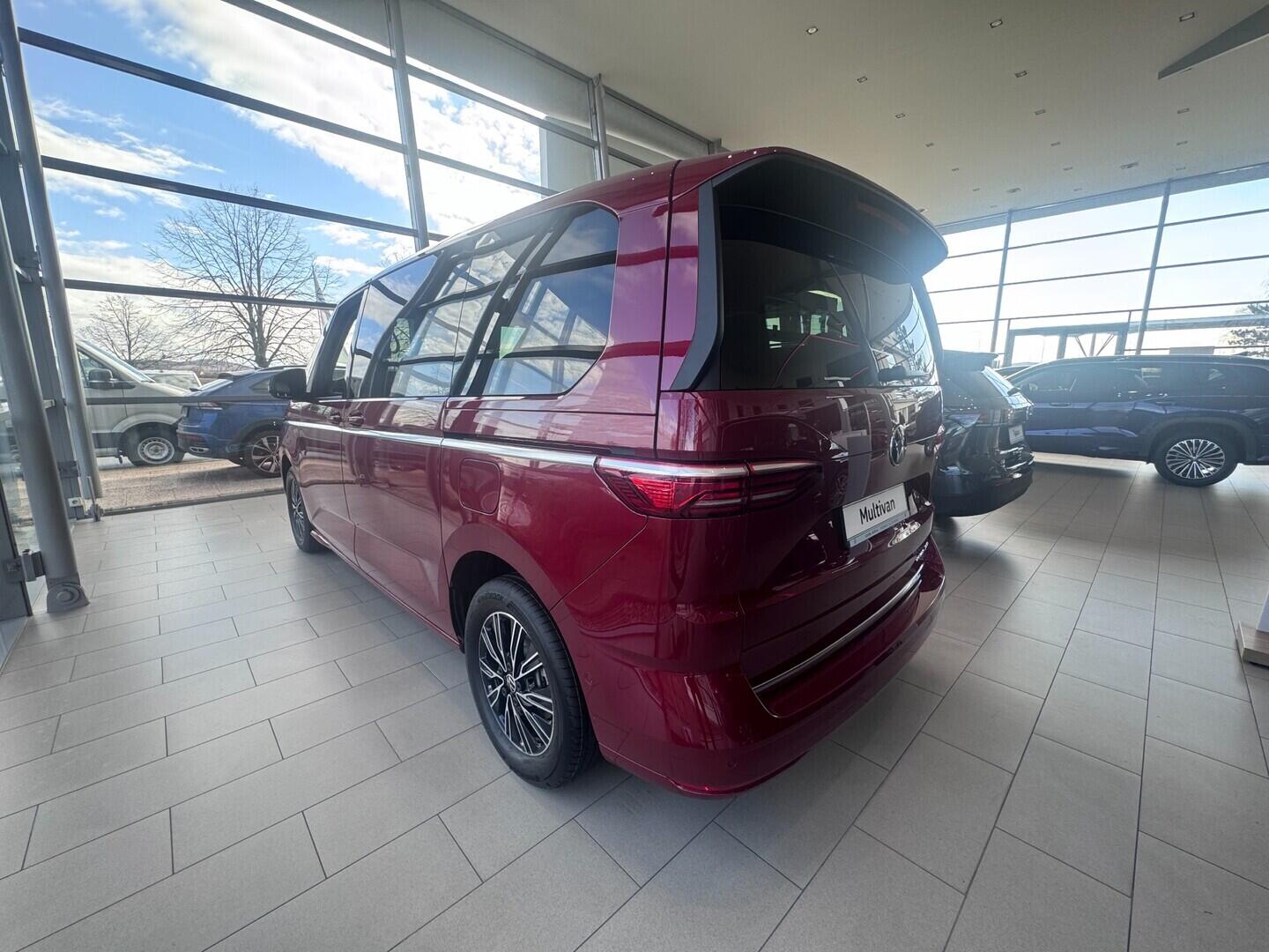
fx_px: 513
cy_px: 476
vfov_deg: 85.7
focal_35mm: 14
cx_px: 634
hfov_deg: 102.1
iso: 50
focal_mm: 2.22
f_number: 2.2
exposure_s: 1/100
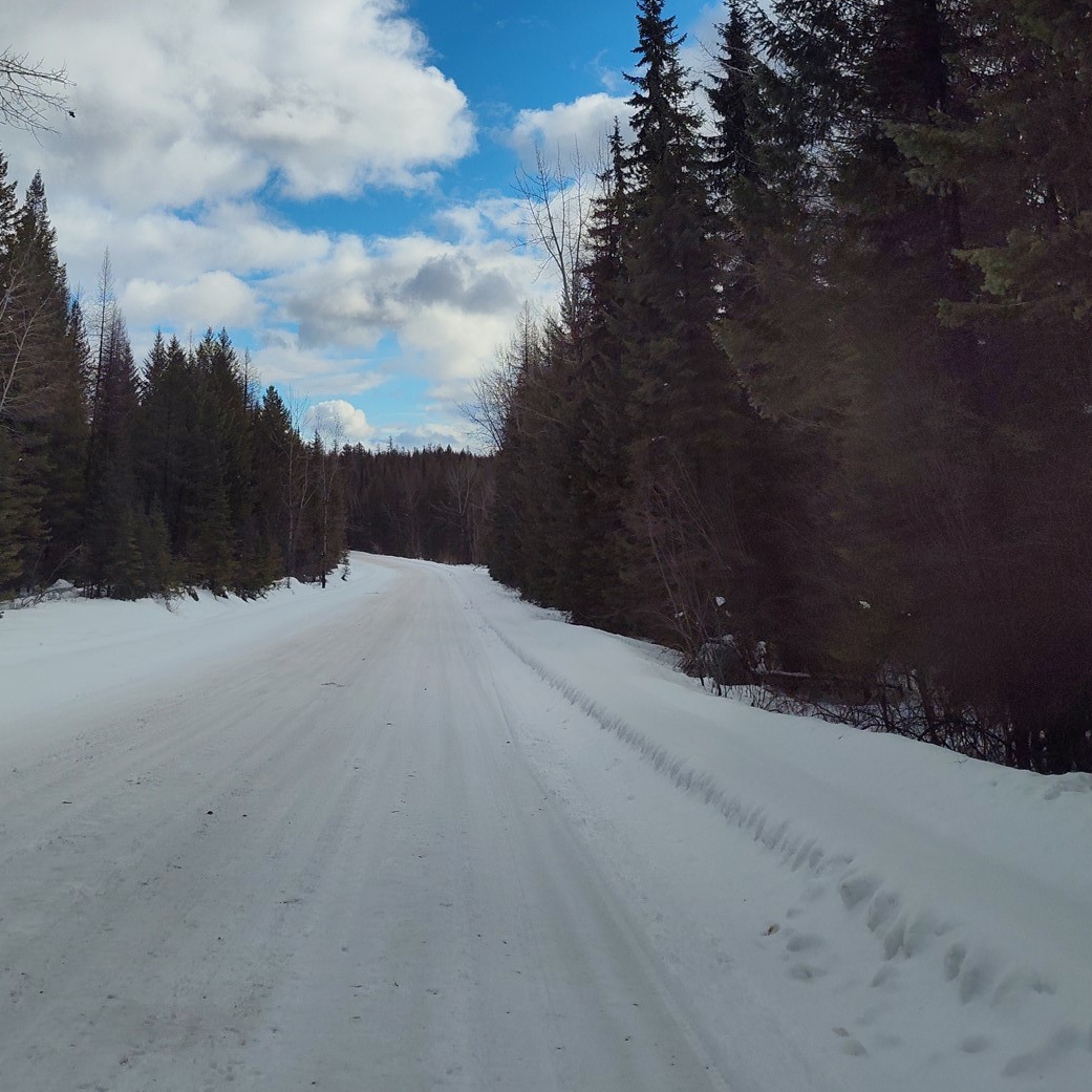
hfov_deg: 41.3
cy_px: 49
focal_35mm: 40
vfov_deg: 38.1
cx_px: 362
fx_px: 1428
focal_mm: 5.56
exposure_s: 1/2847
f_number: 1.8
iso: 100
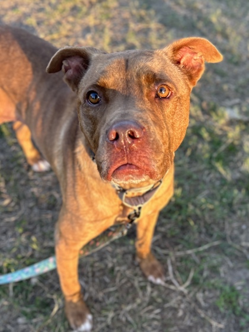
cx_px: 124
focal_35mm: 26
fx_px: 249
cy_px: 166
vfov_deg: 67.3
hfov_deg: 53.1
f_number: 1.5
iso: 32
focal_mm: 5.7
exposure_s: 1/132
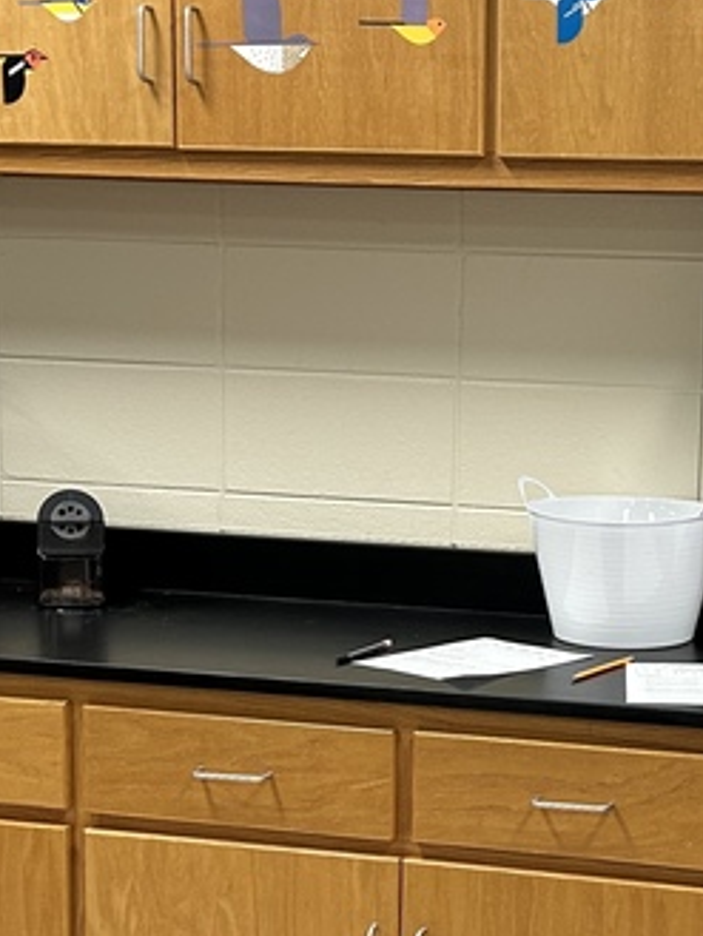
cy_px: 620
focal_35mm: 81
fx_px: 2192
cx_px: 655
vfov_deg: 24.0
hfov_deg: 17.9
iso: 125
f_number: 1.5
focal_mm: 5.7
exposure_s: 1/60
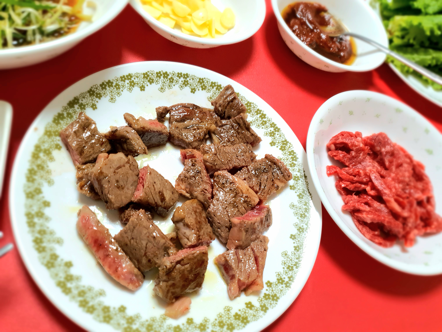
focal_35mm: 26
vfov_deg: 53.1
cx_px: 221
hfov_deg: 67.3
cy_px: 166
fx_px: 332
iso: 100
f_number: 1.5
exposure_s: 1/60.2
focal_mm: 4.3
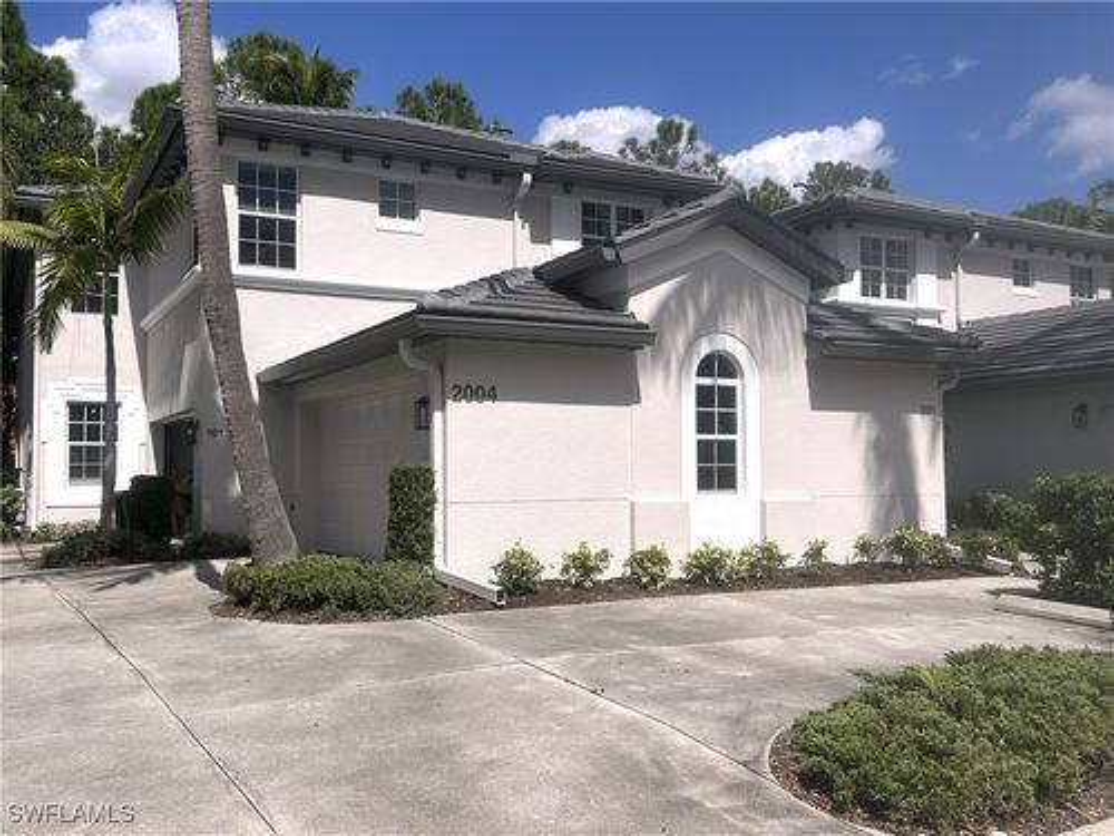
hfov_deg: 56.8
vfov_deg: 44.2
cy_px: 418
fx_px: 1030
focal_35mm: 32
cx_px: 557
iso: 80
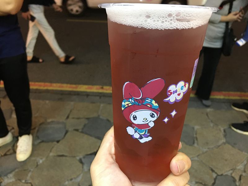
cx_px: 124
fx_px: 208
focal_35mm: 29
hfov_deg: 61.7
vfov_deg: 48.2
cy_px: 93
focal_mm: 4.15
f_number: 2.2
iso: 100
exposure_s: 1/15
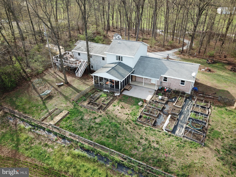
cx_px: 118
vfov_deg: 53.1
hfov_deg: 67.3
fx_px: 177
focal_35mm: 26
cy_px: 88
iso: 100
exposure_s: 1/383
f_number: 2.2
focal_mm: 4.73
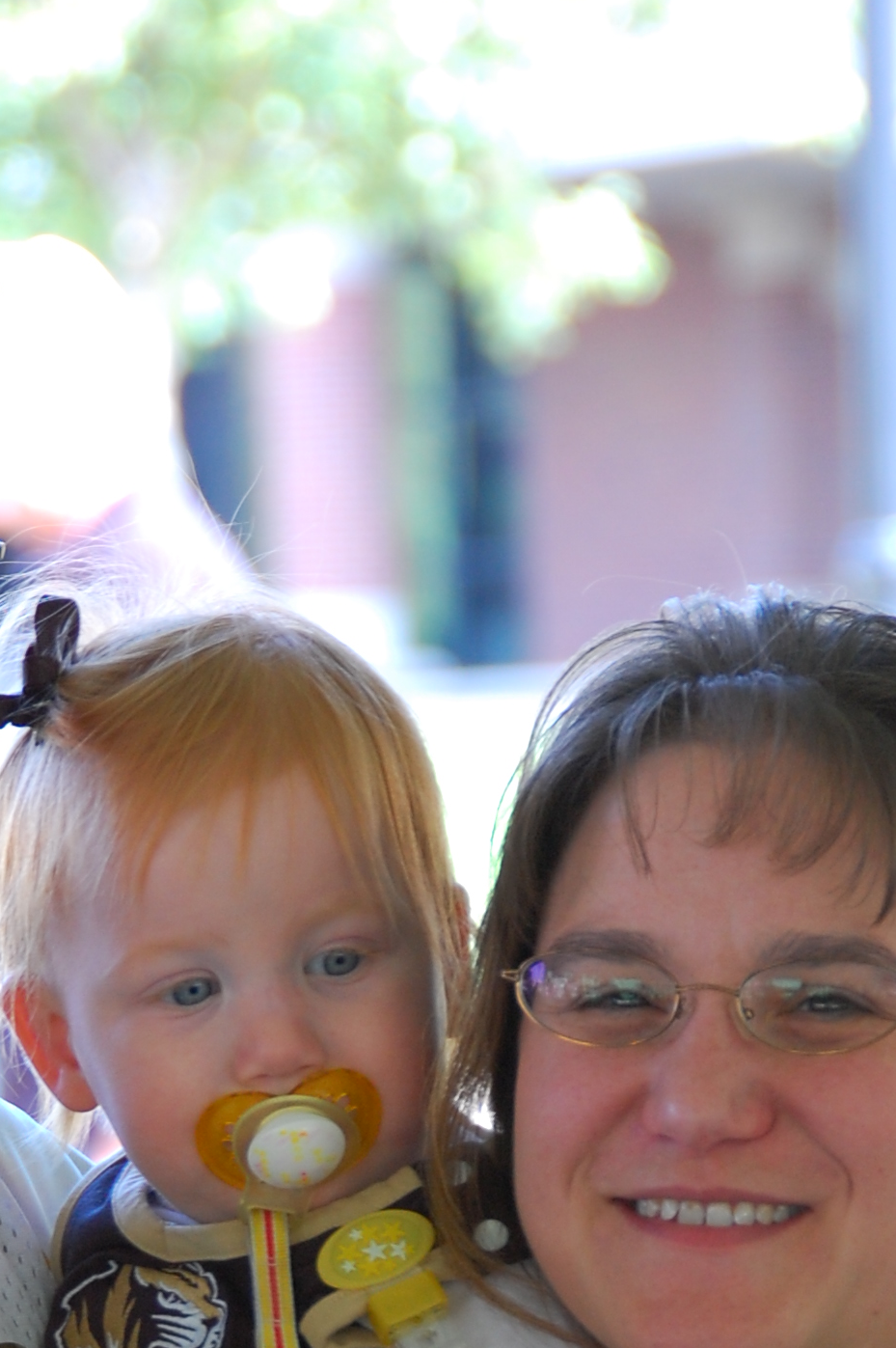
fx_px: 12680
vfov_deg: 6.1
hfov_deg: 4.0
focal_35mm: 339
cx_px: 258
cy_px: 1238
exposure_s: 1/60
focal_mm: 105
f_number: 5.6
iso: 400
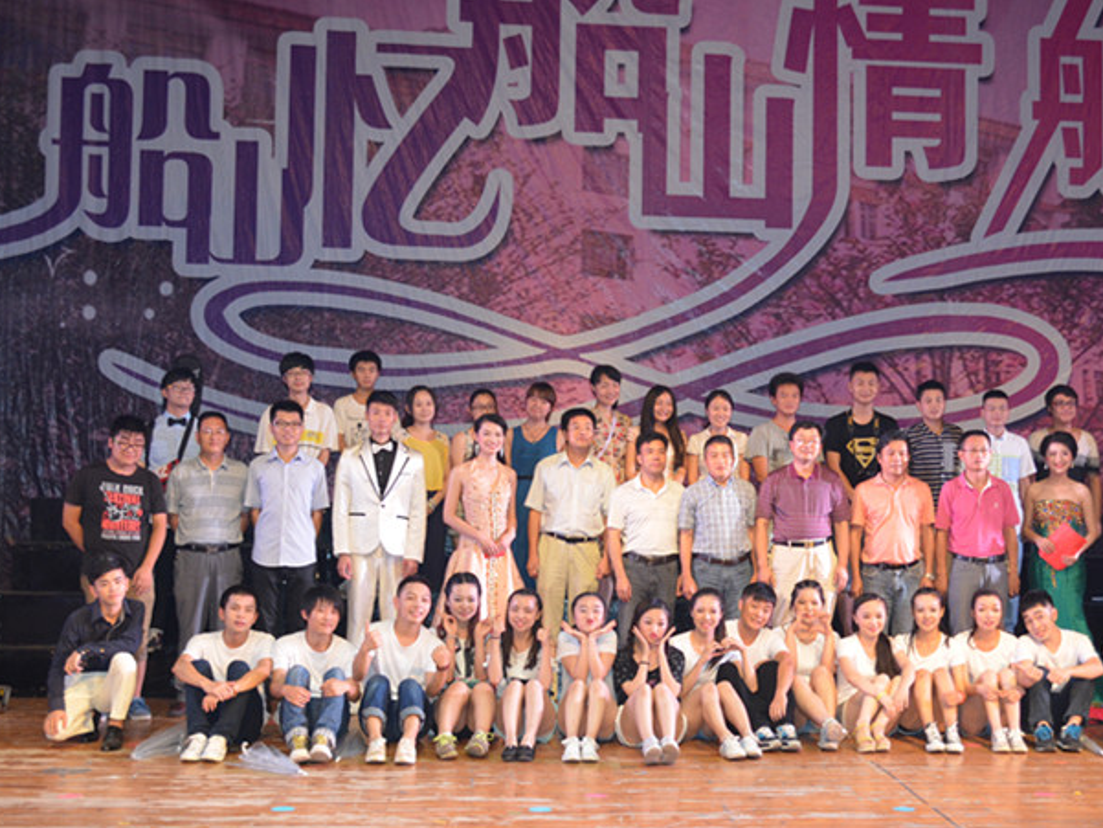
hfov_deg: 34.1
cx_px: 705
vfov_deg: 26.1
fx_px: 1785
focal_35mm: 56
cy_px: 443
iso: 900
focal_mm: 30
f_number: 4.5
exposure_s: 1/60
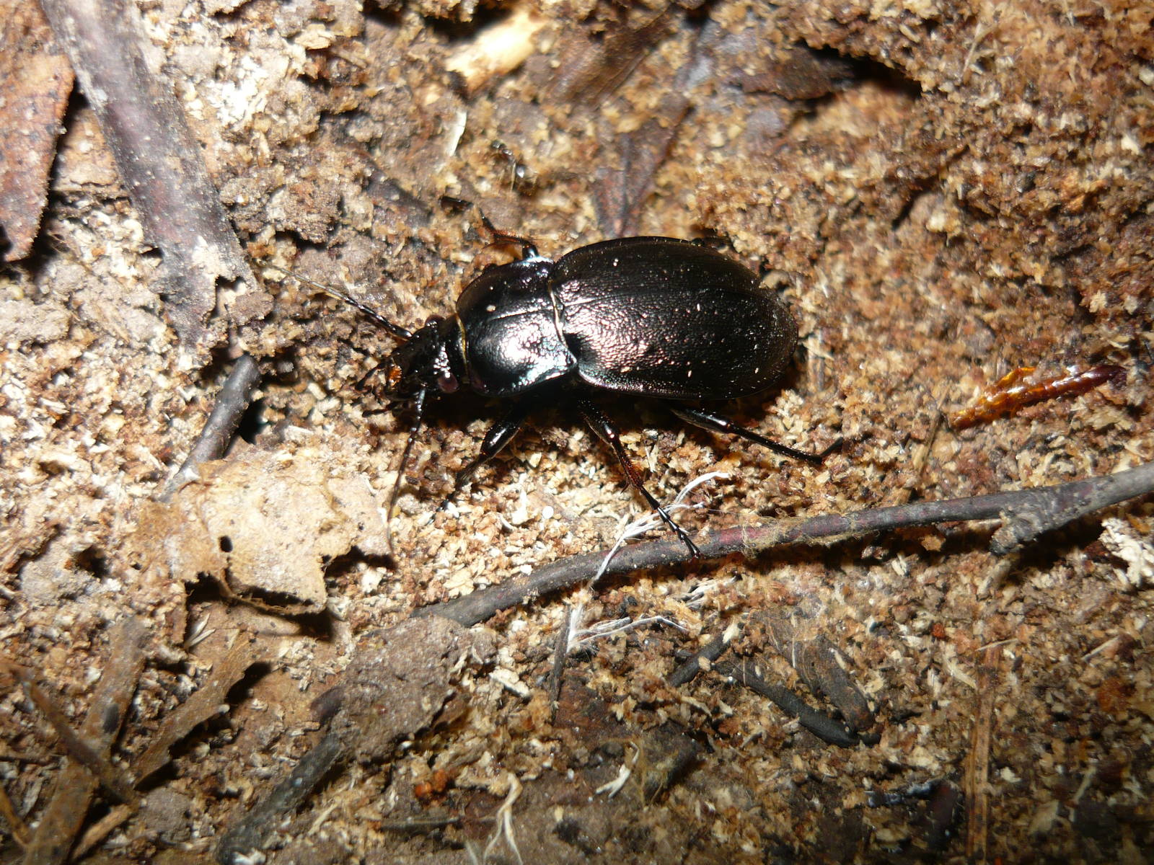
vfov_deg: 42.9
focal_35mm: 33
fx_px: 1100
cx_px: 577
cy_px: 432
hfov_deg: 55.4
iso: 100
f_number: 2.8
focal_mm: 5.5
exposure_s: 1/30
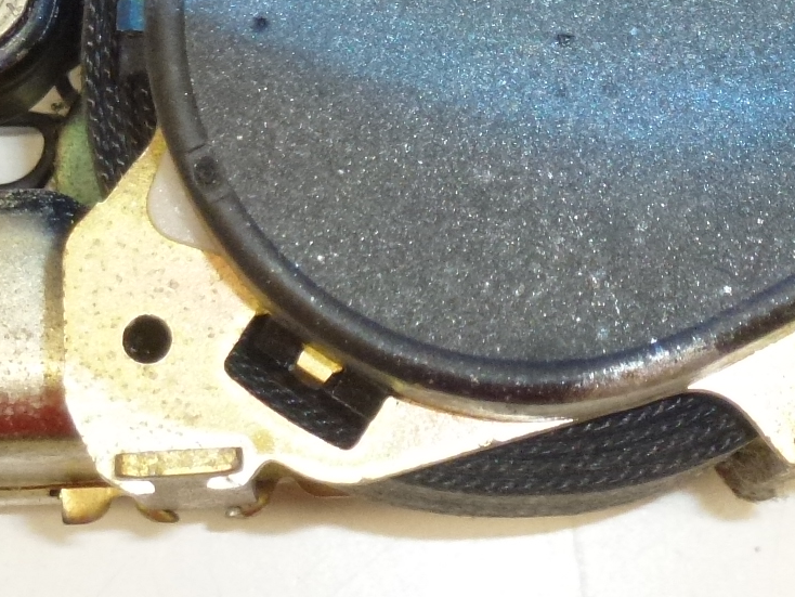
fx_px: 4870
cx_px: 586
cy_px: -96
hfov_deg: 9.3
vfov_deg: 7.0
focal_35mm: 212
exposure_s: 1/100
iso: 400
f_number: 4.7
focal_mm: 13.6
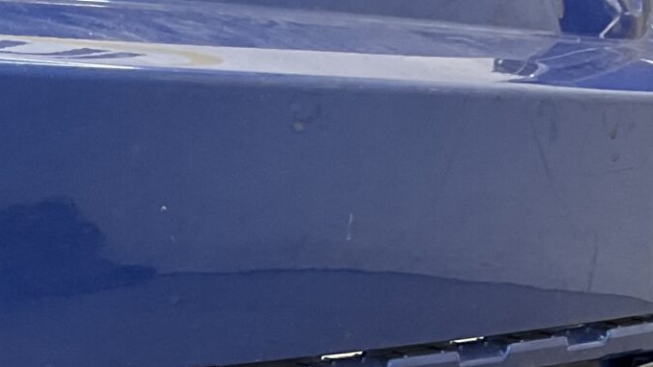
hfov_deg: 17.1
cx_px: -152
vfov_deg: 9.5
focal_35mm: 119
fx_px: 2060
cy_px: 737
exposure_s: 1/60
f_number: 1.8
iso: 40
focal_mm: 3
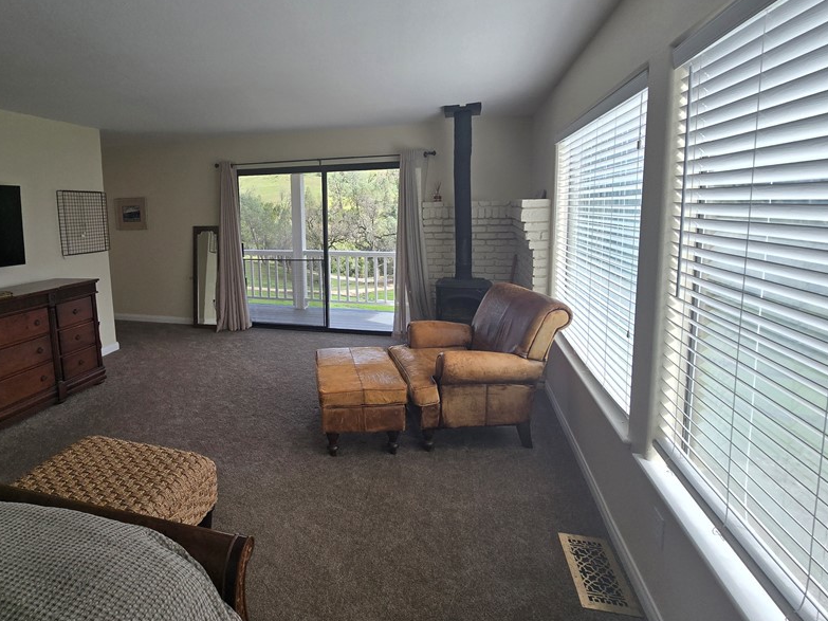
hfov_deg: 89.7
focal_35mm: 17
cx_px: 326
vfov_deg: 74.1
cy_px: 257
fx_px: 407
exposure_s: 1/719
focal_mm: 2.2
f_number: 2.2
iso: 80
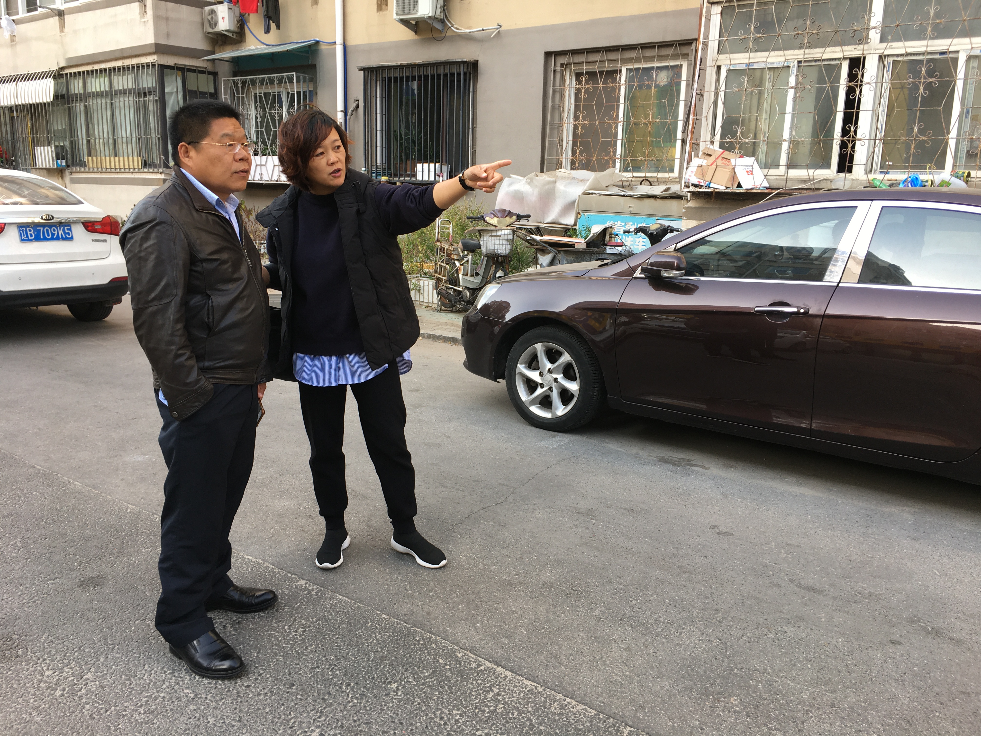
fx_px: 822
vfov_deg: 48.2
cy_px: 368
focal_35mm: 29
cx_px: 490
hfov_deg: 61.7
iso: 25
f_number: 2.2
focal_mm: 4.15
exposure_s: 1/123
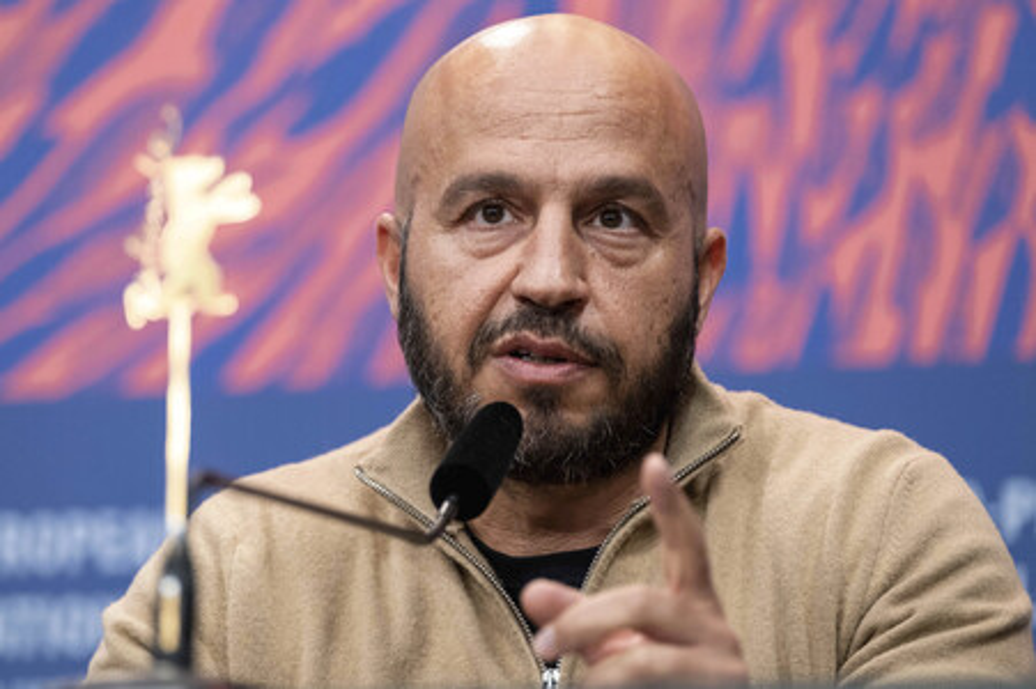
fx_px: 5147
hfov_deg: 11.5
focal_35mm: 179
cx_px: 518
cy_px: 344
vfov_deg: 7.7
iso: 1250
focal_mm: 119.2
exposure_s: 1/300
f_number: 2.8
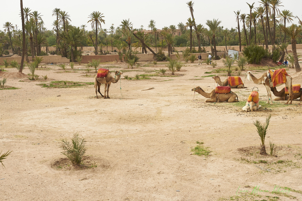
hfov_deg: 32.4
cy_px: 100
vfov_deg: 21.9
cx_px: 151
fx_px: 520
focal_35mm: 62
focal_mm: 62
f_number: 8
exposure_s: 1/800
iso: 500
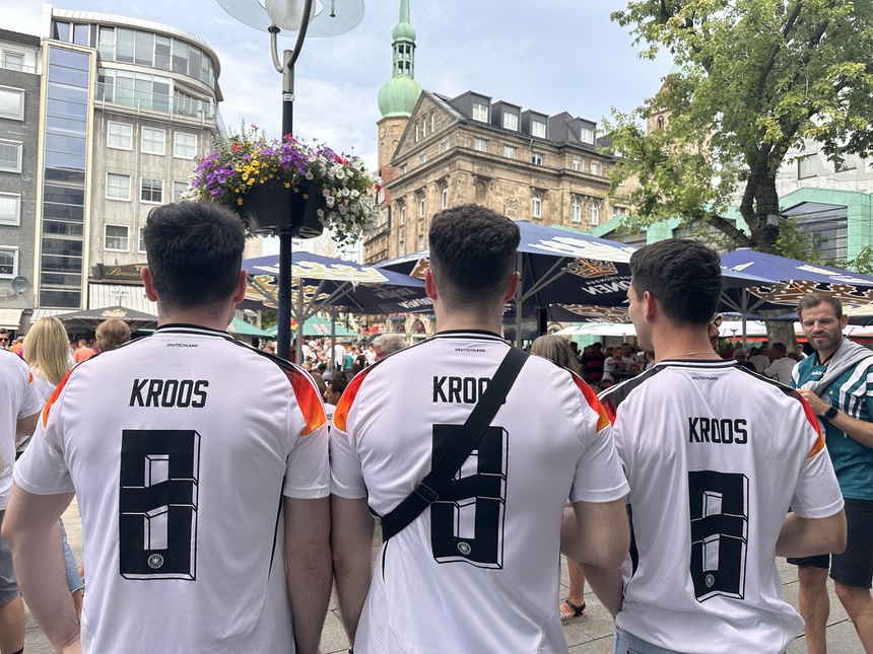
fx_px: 605
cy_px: 327
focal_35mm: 24
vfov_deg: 56.8
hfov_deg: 71.6
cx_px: 436
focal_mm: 6.86
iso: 80
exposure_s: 1/1916
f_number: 1.78
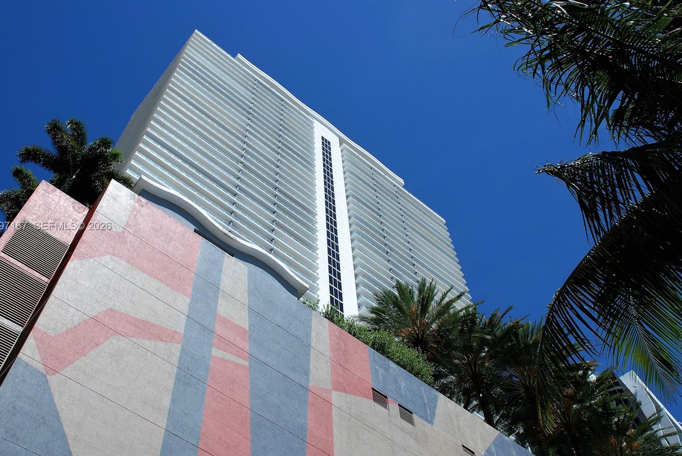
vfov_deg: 32.7
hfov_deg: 47.4
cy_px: 227
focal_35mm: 41
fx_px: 777
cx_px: 330
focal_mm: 26
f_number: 8
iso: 100
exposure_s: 1/250
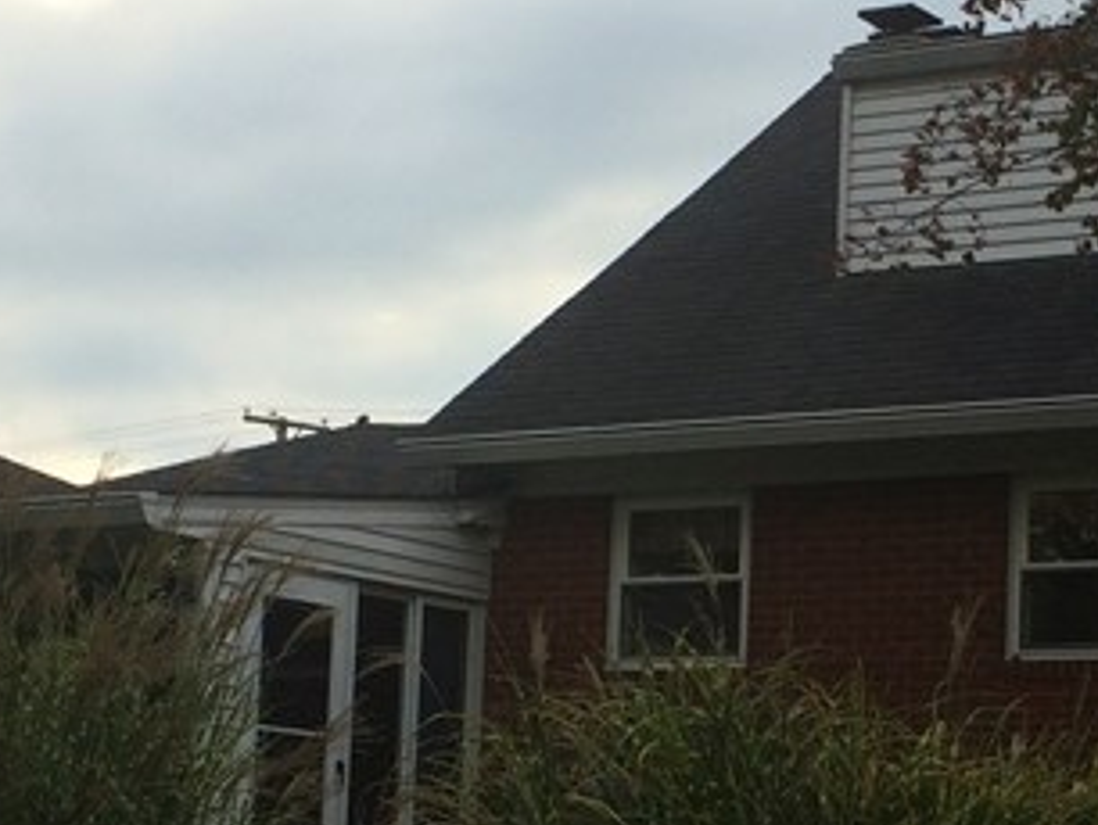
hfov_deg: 19.9
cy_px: 595
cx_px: 919
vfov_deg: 15.2
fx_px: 3079
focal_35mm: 97
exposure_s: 1/838
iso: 32
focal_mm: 4.15
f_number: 2.2
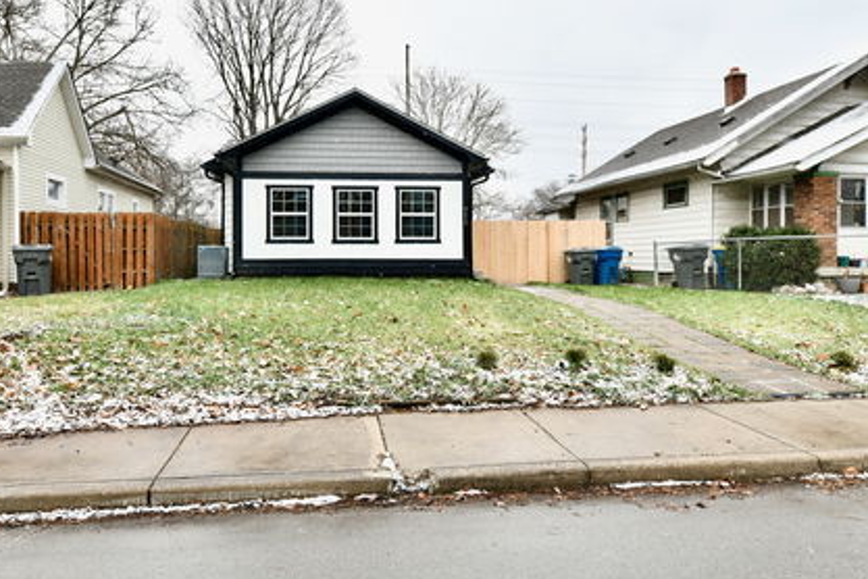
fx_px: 651
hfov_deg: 67.3
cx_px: 402
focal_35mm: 27
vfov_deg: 47.9
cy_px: 272
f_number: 8
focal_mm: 22
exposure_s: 1/250
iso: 640
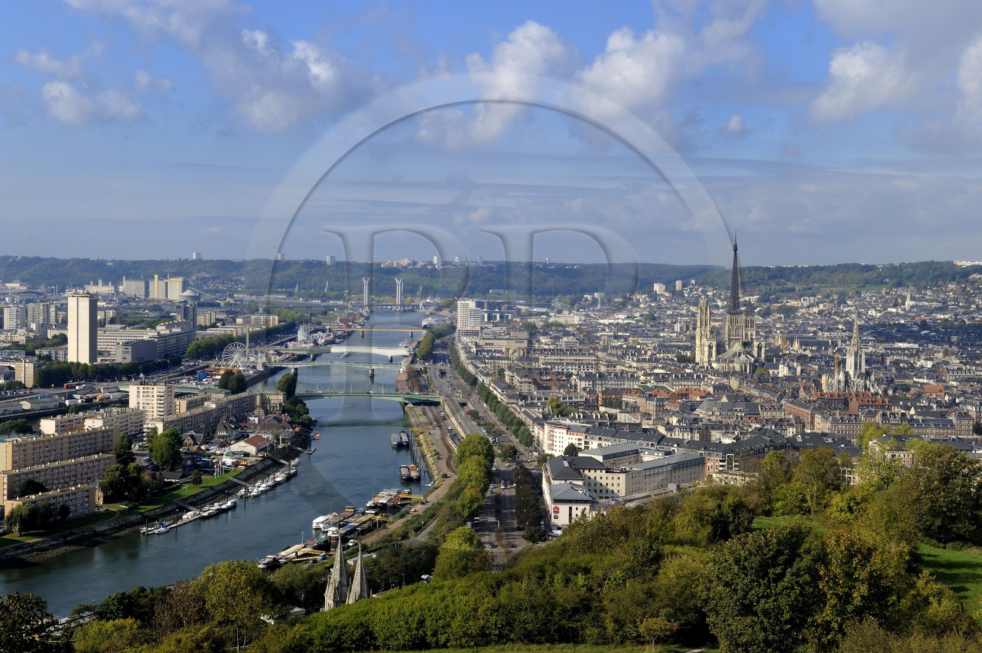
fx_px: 1308
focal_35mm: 48
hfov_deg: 41.1
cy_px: 326
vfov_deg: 28.0
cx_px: 491
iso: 200
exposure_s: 1/200
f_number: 13
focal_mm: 48
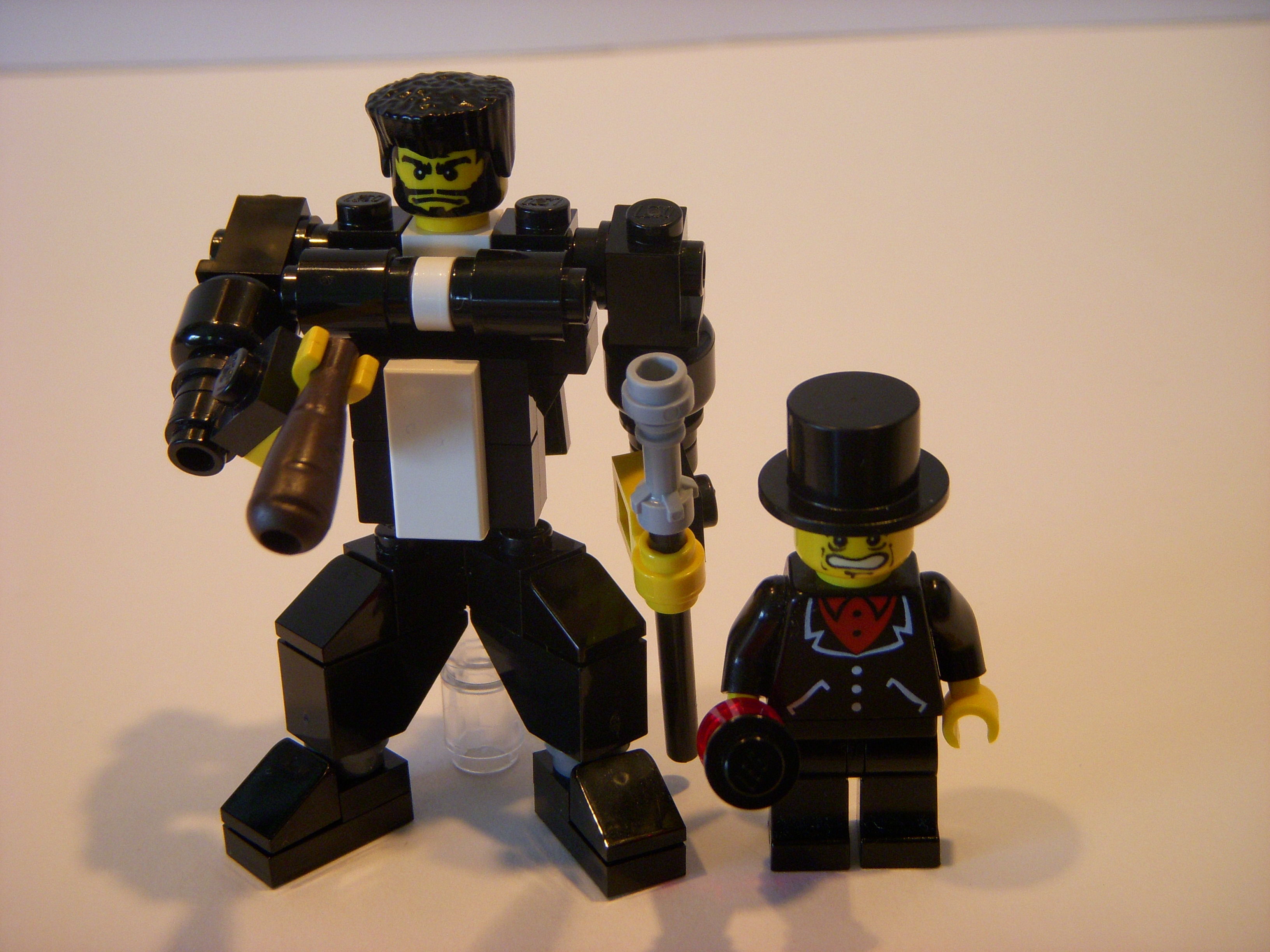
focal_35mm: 66
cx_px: 635
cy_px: 476
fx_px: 2421
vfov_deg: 22.3
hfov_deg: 29.4
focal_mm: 11
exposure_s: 1/30
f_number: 3.7
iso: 200
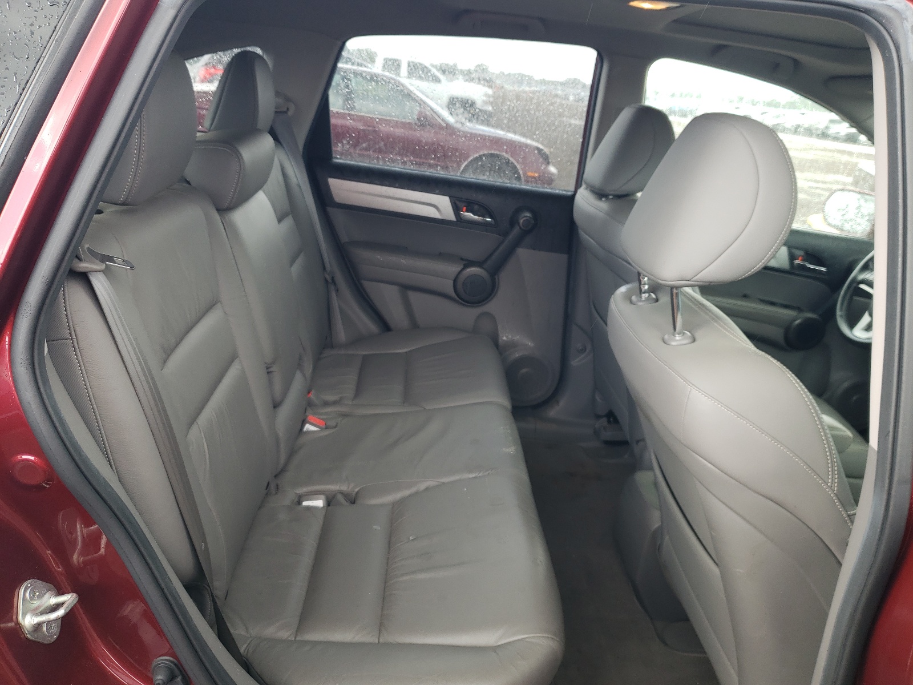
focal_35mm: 26
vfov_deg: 53.1
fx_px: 686
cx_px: 456
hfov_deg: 67.3
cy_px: 342
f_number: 1.5
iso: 50
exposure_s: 1/120
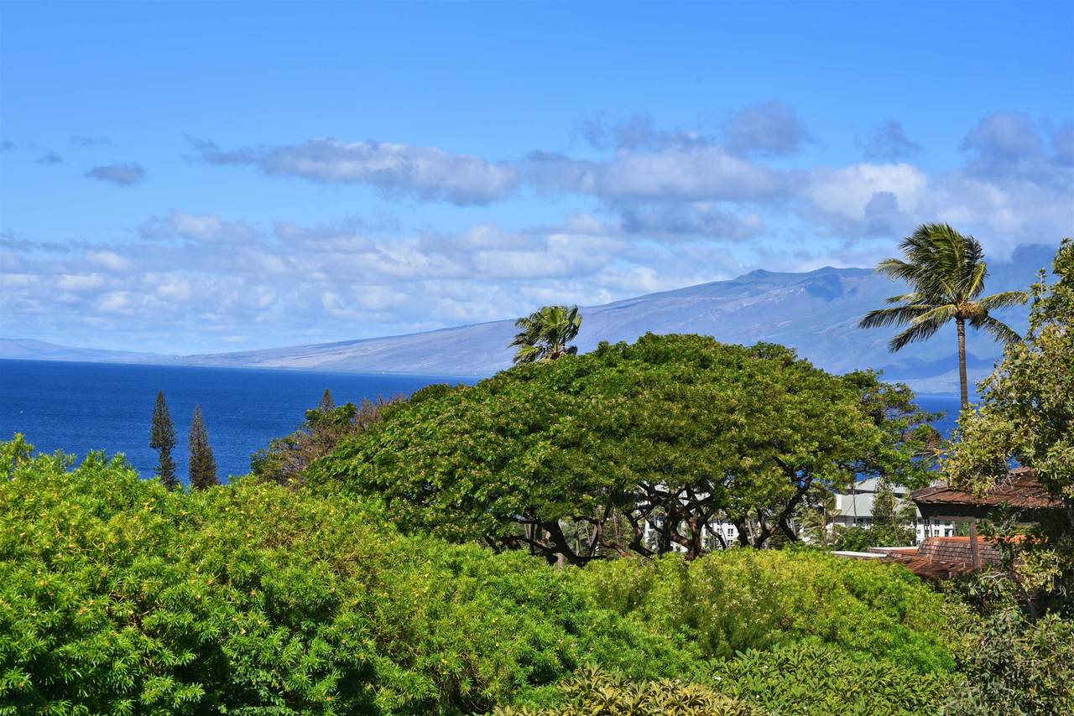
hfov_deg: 22.1
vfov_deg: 14.9
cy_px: 358
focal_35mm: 92
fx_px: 2745
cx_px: 537
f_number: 13
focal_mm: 92
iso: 100
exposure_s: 1/200
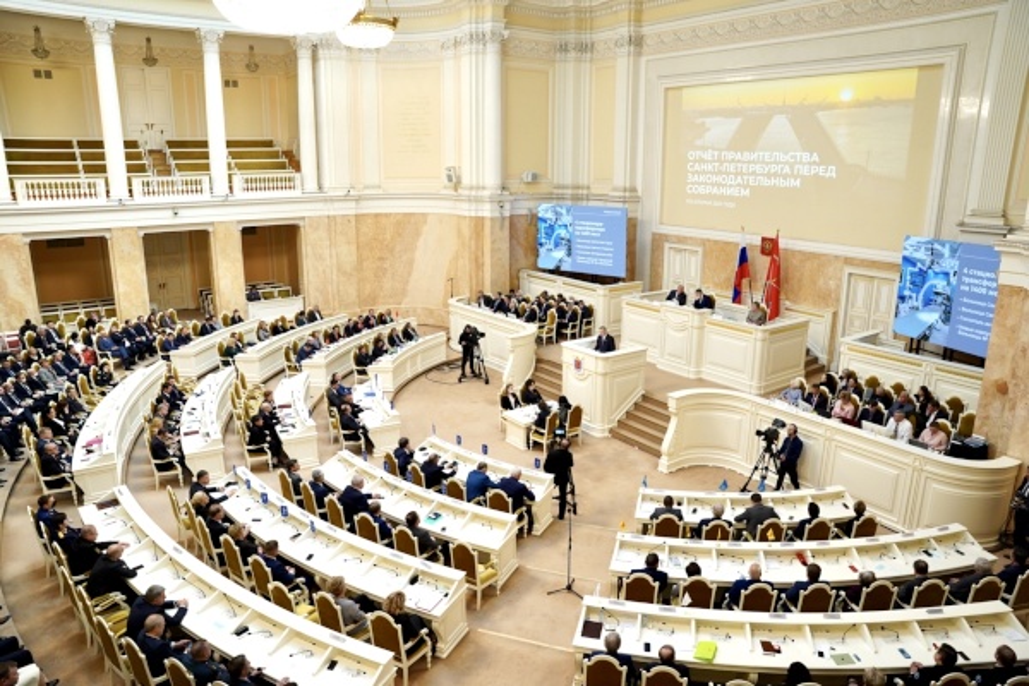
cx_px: 514
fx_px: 686
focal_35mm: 24
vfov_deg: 53.1
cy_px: 343
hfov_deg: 73.7
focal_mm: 24
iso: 1250
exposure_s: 1/125
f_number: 4
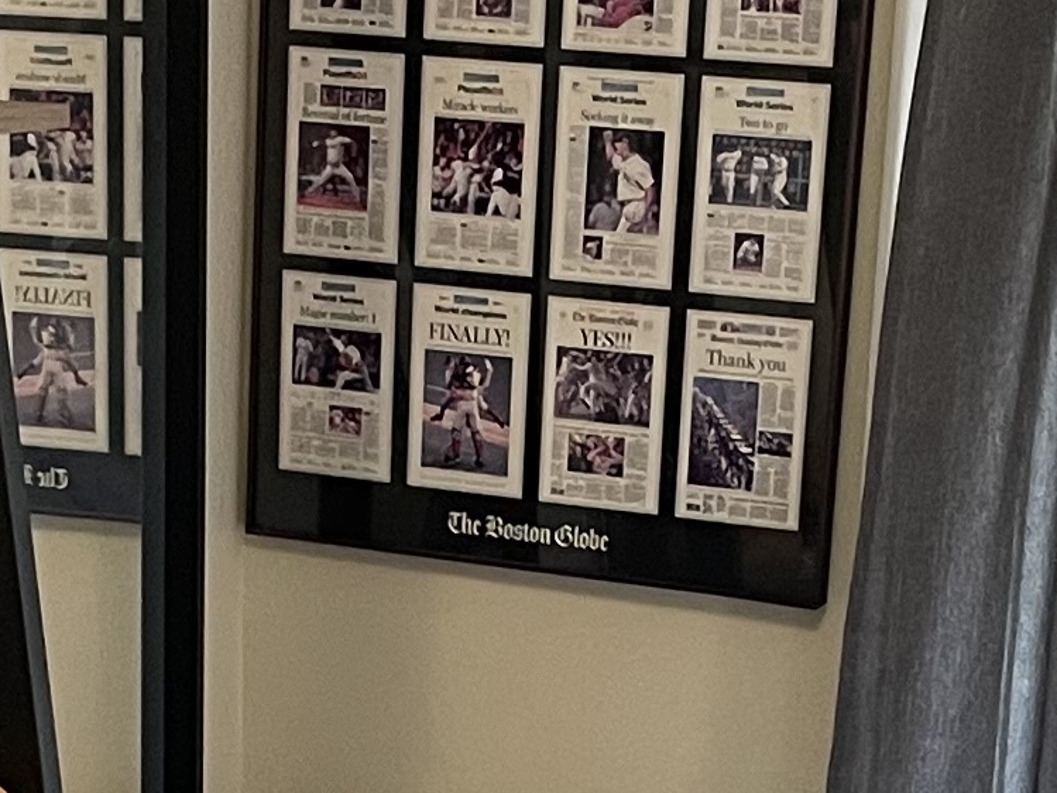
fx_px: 4276
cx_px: 457
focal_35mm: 140
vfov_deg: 10.3
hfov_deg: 14.1
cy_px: 1144
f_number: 1.6
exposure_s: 1/60
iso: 160
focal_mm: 4.2
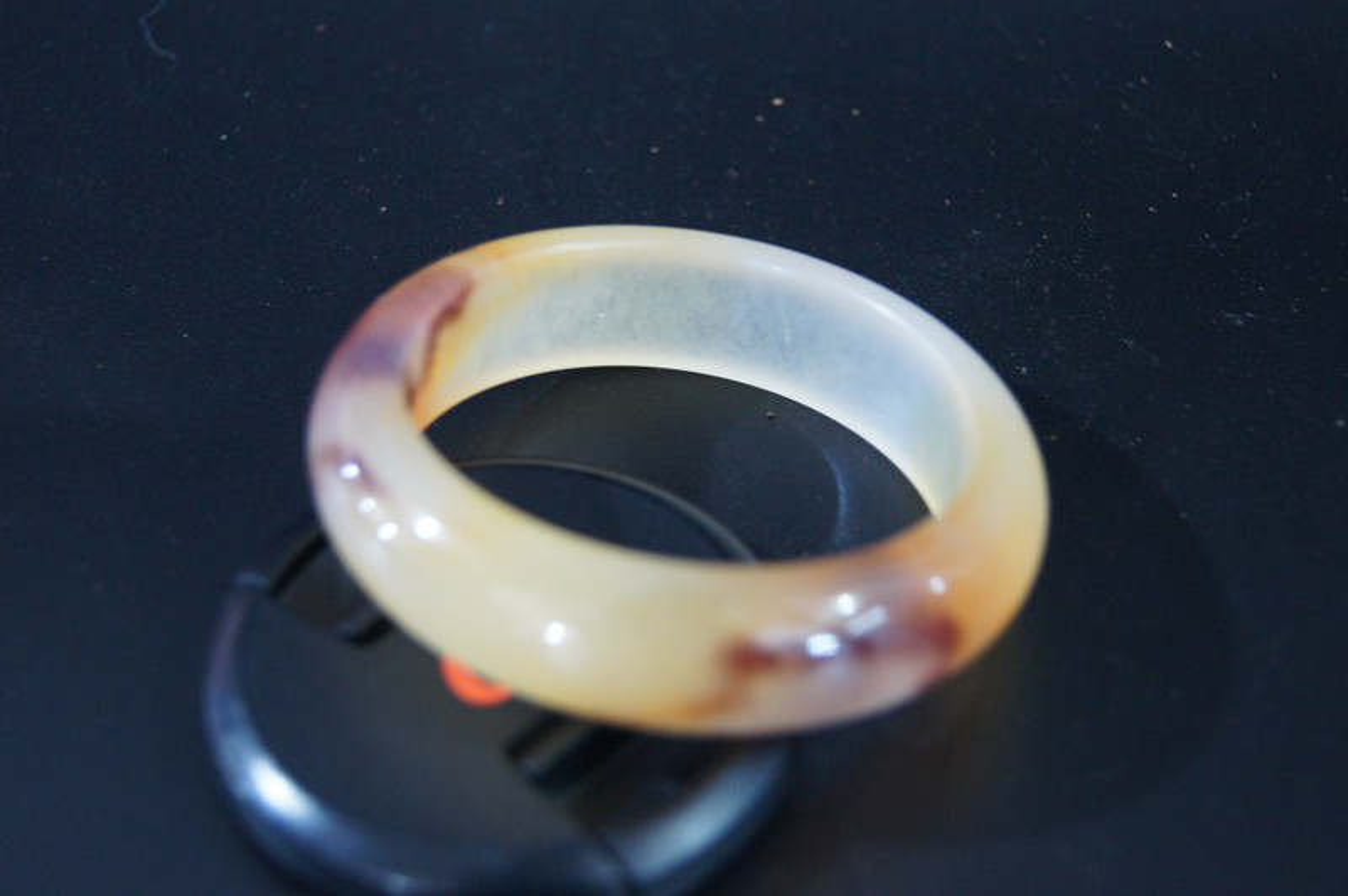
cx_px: 674
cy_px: 448
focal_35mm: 52
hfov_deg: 37.9
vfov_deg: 25.7
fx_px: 1964
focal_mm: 35
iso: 1600
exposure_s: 1/8
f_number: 5
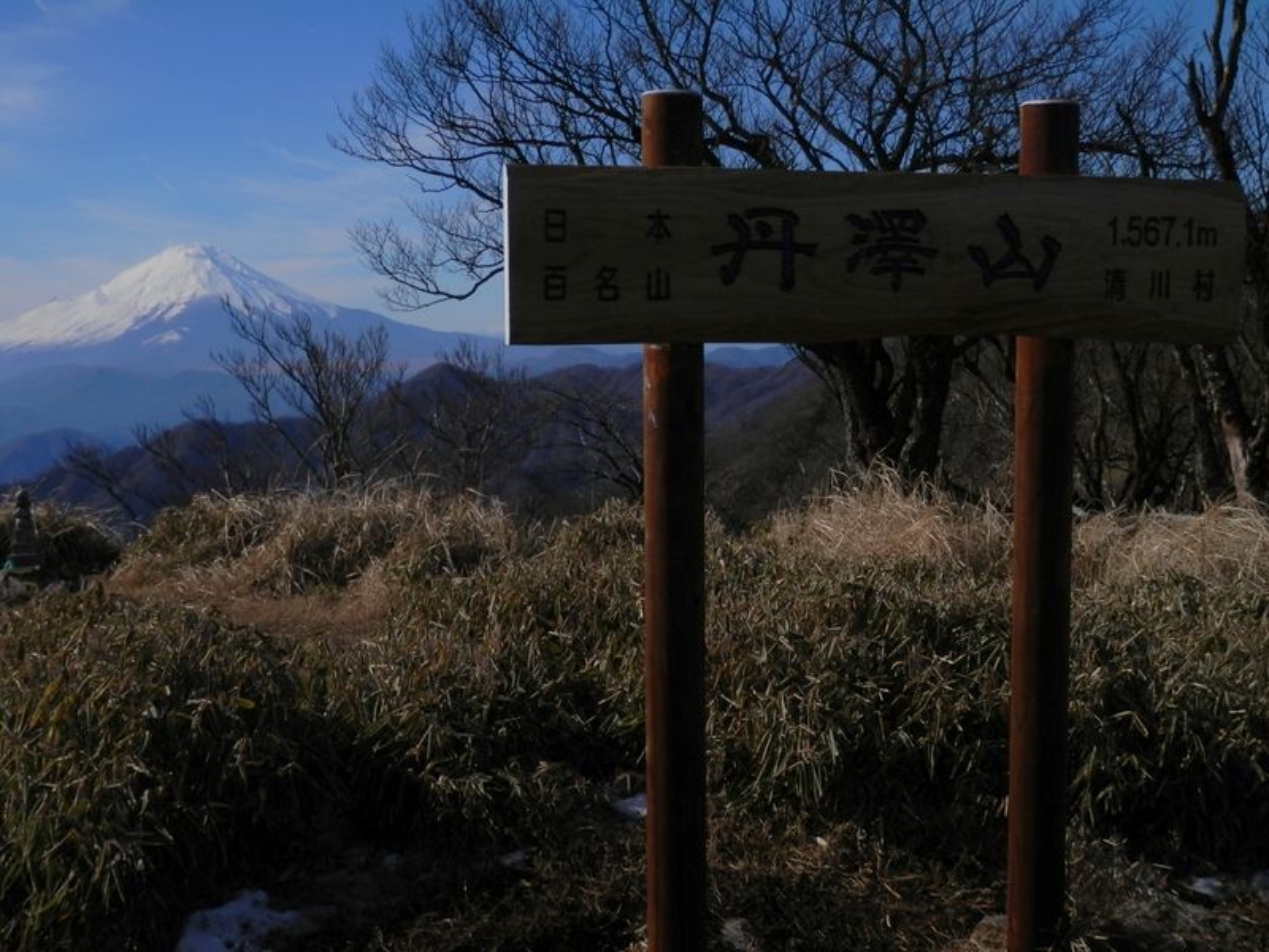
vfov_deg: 29.7
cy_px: 476
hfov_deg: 38.9
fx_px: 1796
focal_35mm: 49
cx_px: 634
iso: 80
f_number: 11.2
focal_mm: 8.9
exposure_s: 1/320
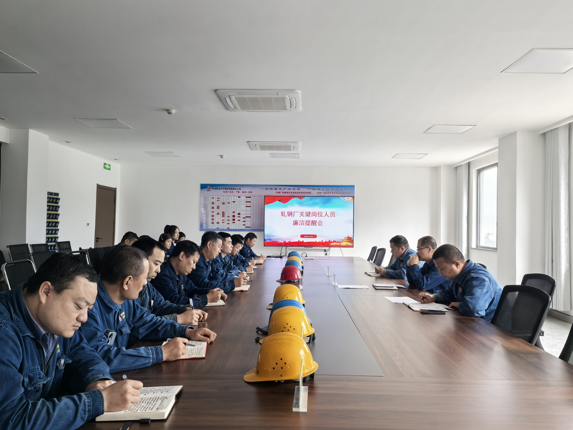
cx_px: 286
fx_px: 447
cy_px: 215
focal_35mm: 27
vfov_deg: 51.4
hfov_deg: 65.3
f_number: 4
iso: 200
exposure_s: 1/100
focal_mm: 5.75
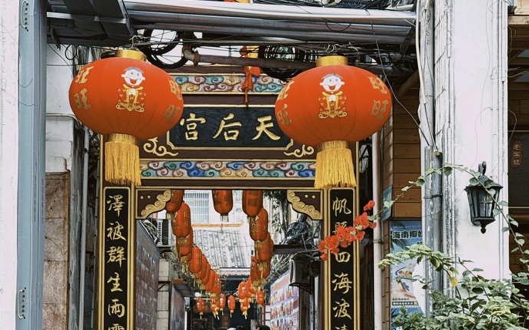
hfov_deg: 27.1
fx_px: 1095
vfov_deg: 17.0
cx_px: 208
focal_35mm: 76
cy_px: 252
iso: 64
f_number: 1.78
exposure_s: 1/418
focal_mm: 6.76
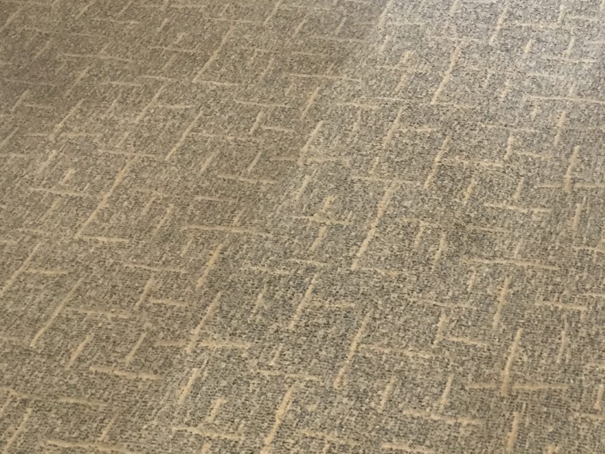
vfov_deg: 19.9
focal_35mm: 74
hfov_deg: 25.8
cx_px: 492
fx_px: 1293
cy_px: 217
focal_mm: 4.15
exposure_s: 1/30
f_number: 2.2
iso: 100
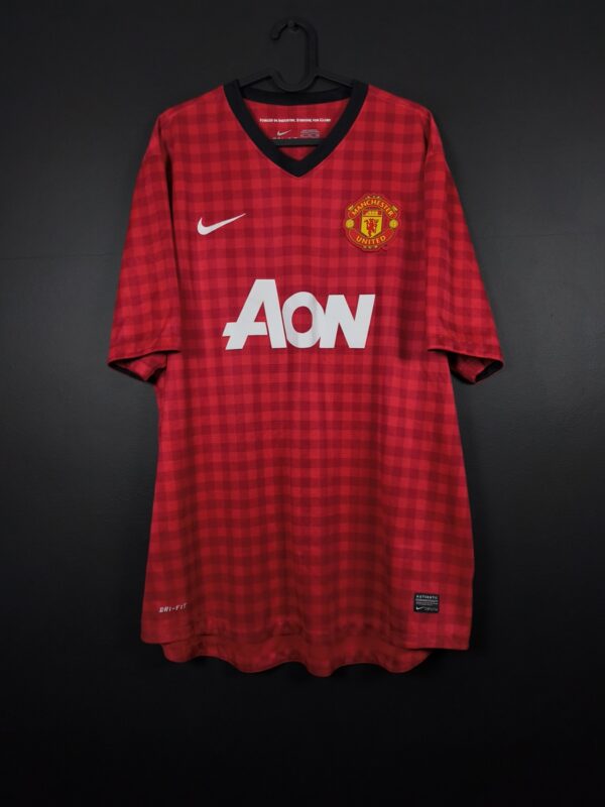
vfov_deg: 73.9
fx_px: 536
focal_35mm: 23
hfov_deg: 58.9
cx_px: 302
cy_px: 404
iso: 400
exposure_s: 1/160
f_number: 1.6
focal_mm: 6.57
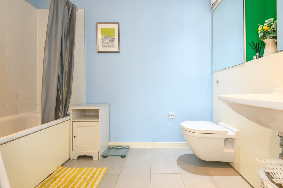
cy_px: 94
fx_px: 126
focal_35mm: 16
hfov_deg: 96.8
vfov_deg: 73.7
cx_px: 142
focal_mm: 16
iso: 500
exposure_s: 1/10
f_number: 8
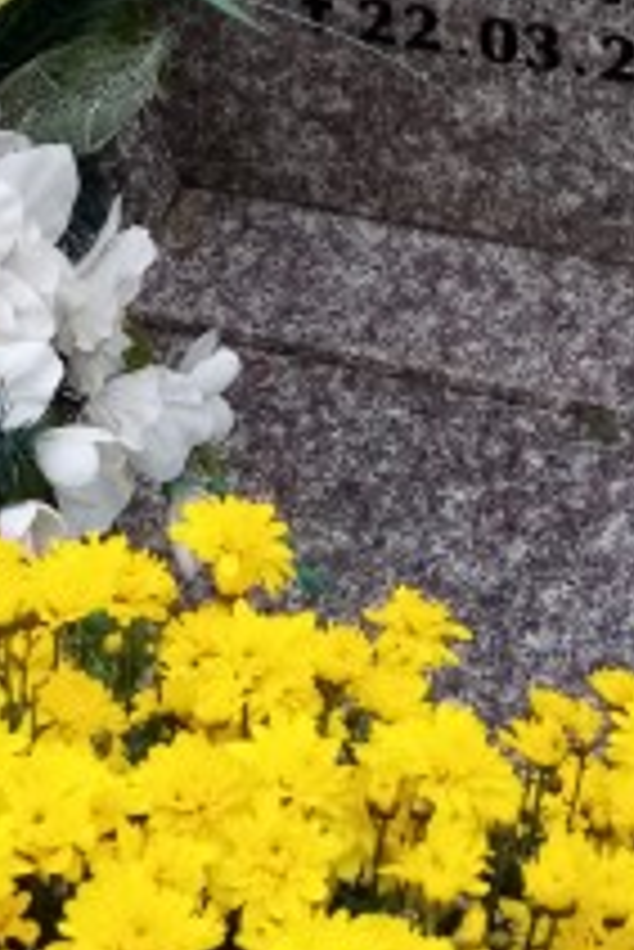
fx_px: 2162
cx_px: 369
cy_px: -459
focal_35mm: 82
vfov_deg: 21.1
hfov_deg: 16.7
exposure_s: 1/721
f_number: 1.8
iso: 107
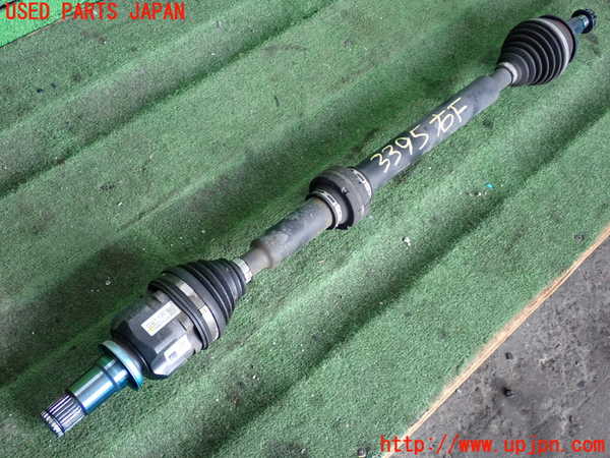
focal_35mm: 50
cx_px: 305
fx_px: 881
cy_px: 229
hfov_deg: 38.2
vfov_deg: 29.1
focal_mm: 9.01
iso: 640
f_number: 3.2
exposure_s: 1/125
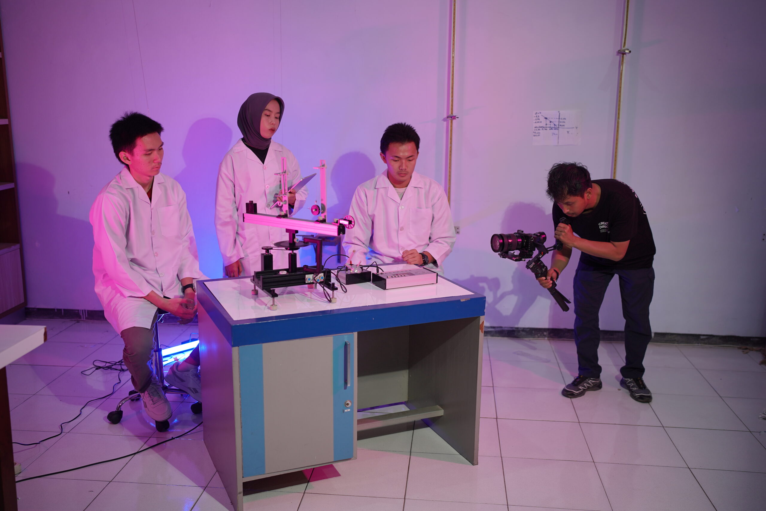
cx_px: 383
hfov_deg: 54.4
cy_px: 256
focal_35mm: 35
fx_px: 745
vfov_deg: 37.9
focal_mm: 35
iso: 200
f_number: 2
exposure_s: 1/100
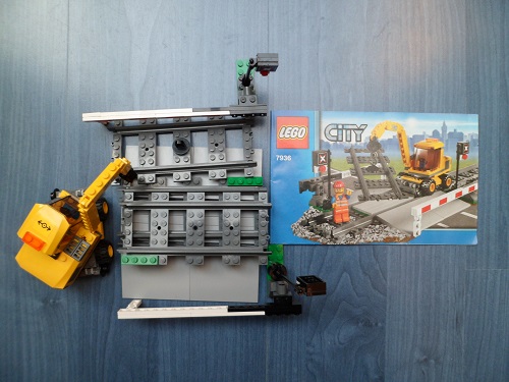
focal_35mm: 26
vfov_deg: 53.1
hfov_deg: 67.3
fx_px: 382
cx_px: 254
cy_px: 191
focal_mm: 4.9
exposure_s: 1/45
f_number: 3.3
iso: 120
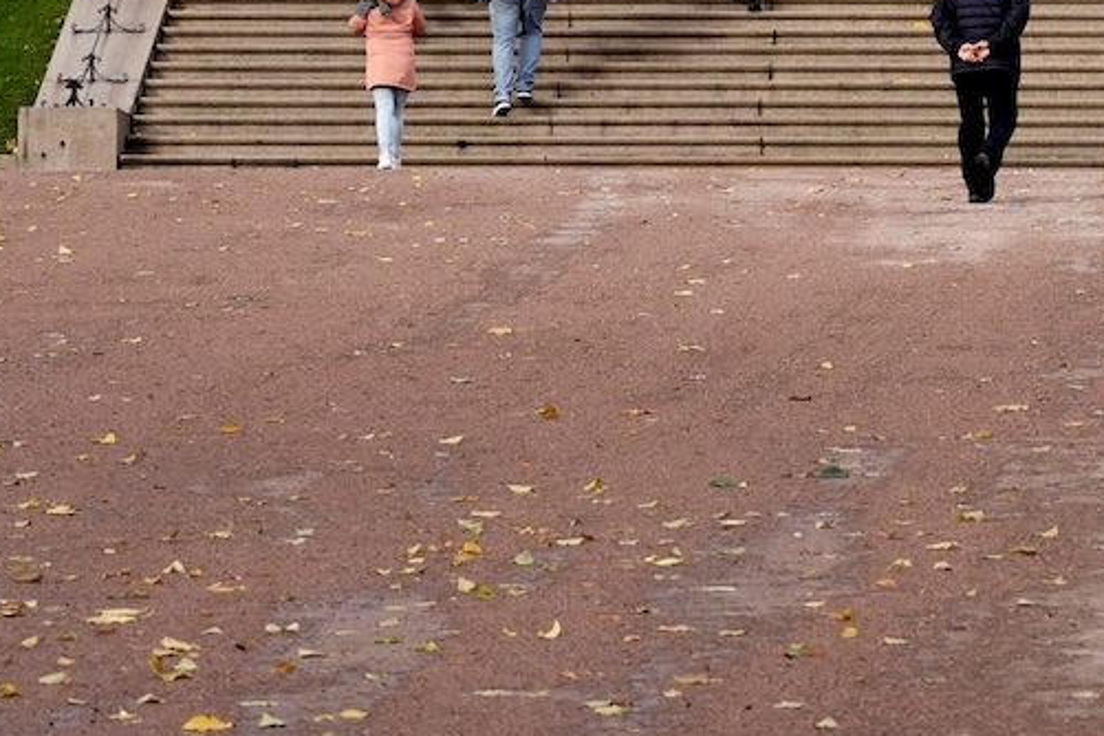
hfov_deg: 8.9
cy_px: -668
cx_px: 1274
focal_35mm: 230
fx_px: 7053
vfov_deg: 5.8
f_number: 4
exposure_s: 1/800
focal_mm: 48
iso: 100
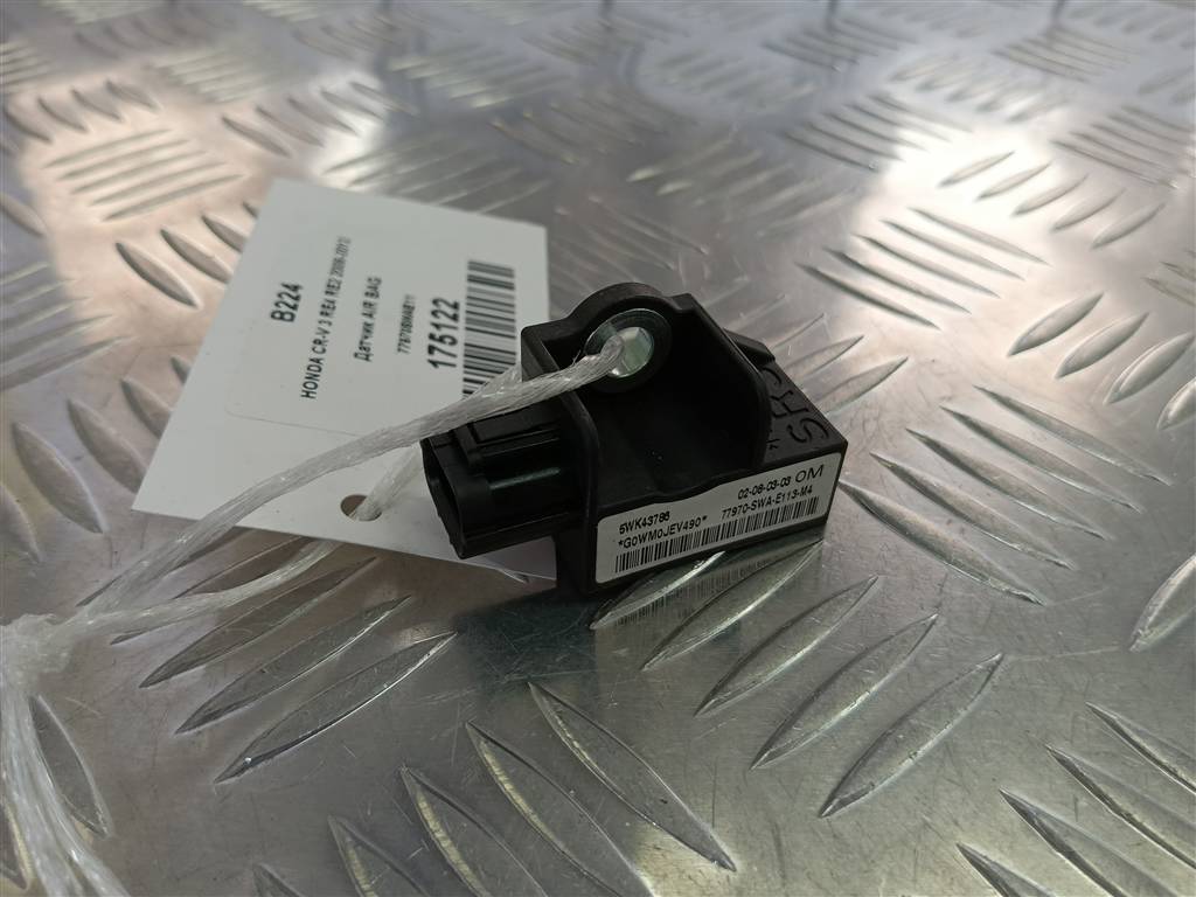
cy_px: 448
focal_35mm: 27
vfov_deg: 51.4
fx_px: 933
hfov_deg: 65.3
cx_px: 598
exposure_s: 1/100
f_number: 1.6
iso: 80
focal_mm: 4.11
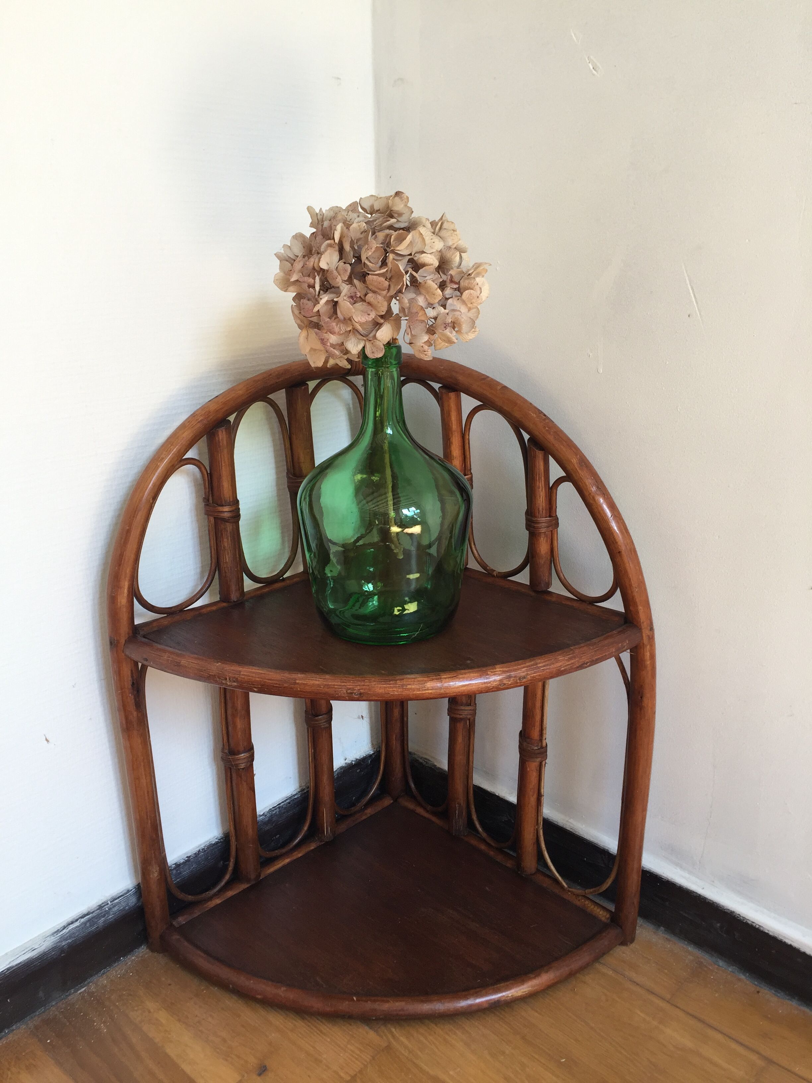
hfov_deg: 48.2
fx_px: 907
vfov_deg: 61.7
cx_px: 406
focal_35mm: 29
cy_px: 542
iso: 40
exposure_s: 1/100
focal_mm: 4.15
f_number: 2.2
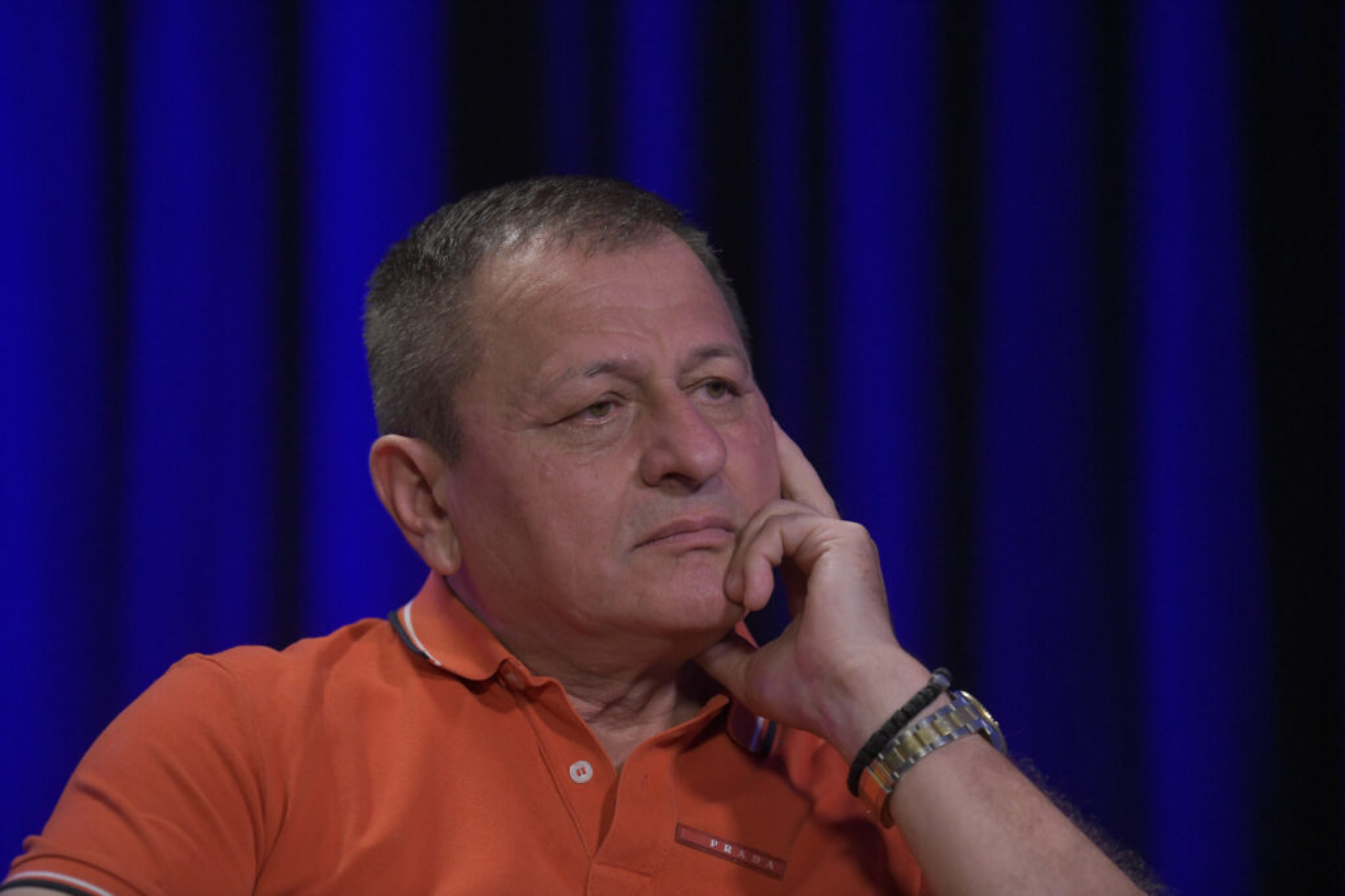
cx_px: 672
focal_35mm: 185
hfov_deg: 11.1
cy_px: 448
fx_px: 6909
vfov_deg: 7.4
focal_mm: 185
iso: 2500
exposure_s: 1/320
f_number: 4
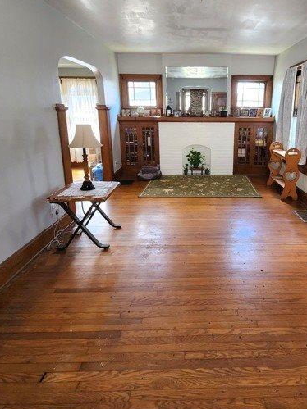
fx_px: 237
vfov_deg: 81.3
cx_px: 200
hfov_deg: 64.5
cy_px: 177
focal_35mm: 20
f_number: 2.2
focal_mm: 2.2
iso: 250
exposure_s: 1/60.2
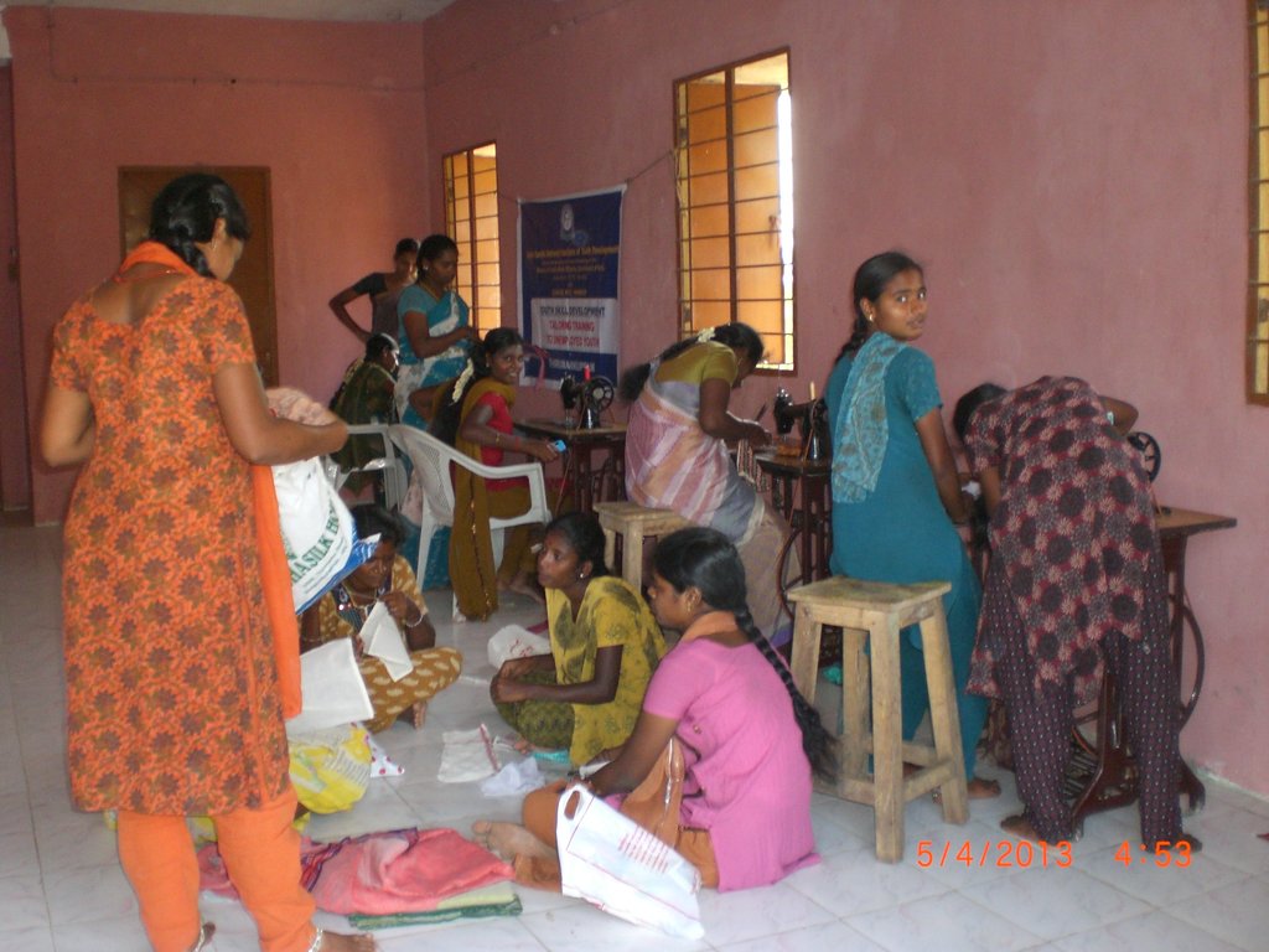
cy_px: 476
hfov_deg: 49.0
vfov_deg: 37.7
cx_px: 634
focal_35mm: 38
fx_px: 1393
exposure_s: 1/60
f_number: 3.1
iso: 200
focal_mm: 6.3
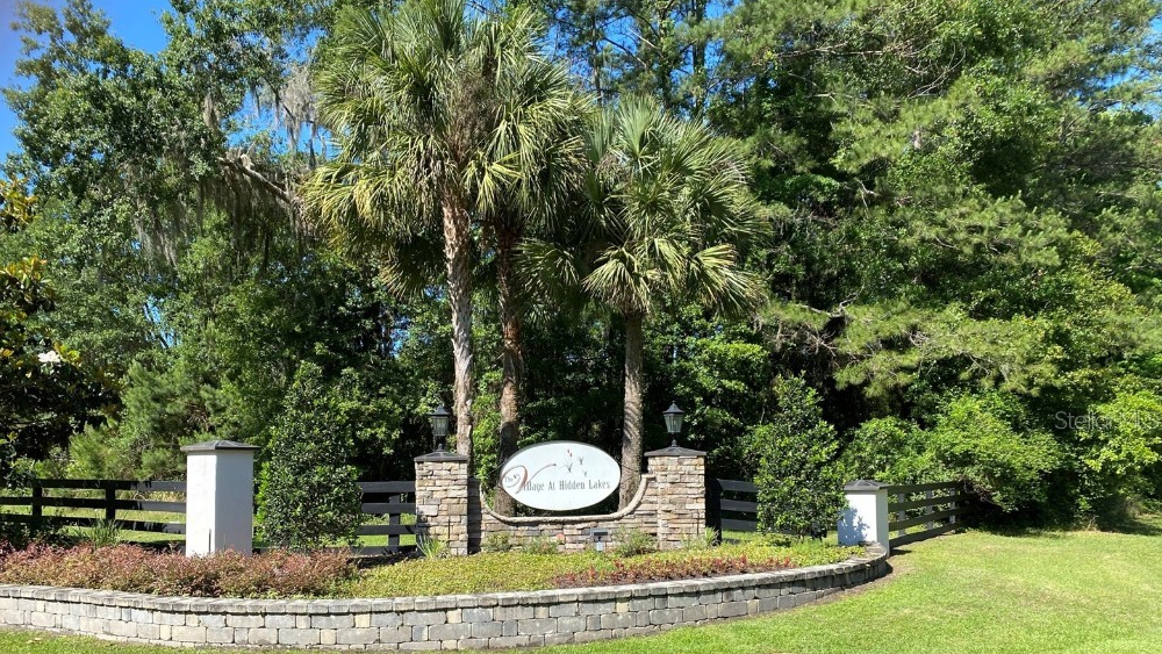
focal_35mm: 29
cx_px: 569
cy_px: 419
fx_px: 894
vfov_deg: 39.9
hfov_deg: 66.0
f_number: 1.8
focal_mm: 4.25
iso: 32
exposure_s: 1/1300
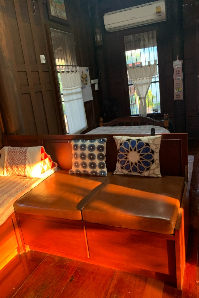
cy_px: 151
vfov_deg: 65.5
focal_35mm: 28
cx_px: 101
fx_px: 232
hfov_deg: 46.4
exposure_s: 1/46
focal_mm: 4.25
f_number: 1.8
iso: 400
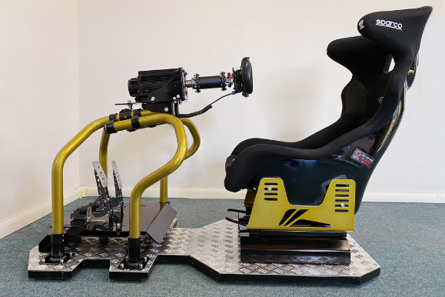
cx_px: 221
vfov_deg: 46.4
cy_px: 146
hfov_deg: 65.5
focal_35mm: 28
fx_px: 346
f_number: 1.8
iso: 160
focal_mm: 4.2
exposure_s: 1/50
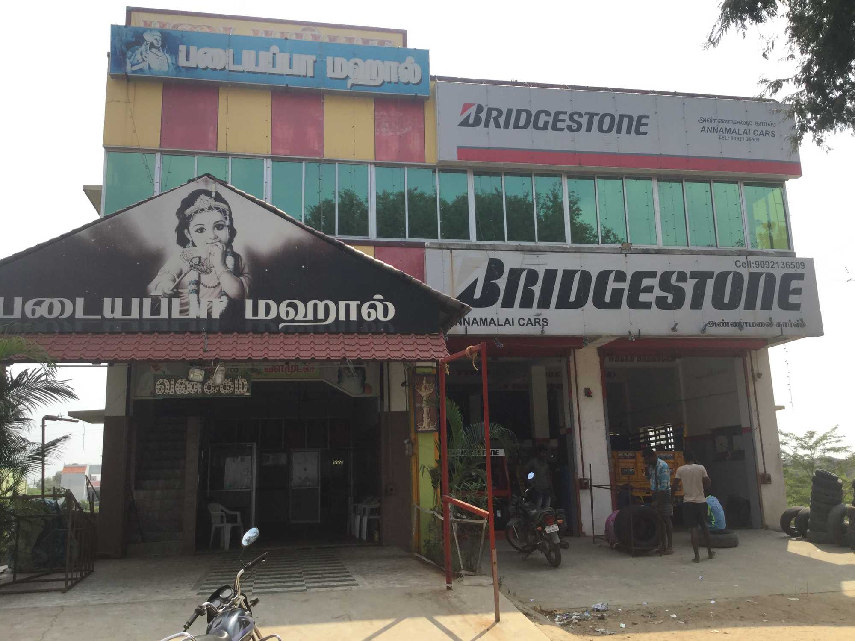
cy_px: 320
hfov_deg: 58.4
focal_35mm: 31
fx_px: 766
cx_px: 428
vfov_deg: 45.4
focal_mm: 3.3
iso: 25
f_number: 2.4
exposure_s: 1/747
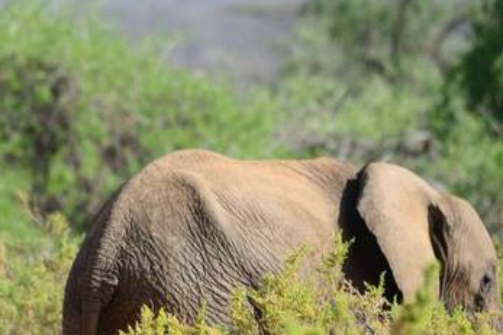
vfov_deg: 1.1
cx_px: 61
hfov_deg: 1.7
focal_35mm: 1208
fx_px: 16870
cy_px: 304
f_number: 5.6
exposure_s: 1/800
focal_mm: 400
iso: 280
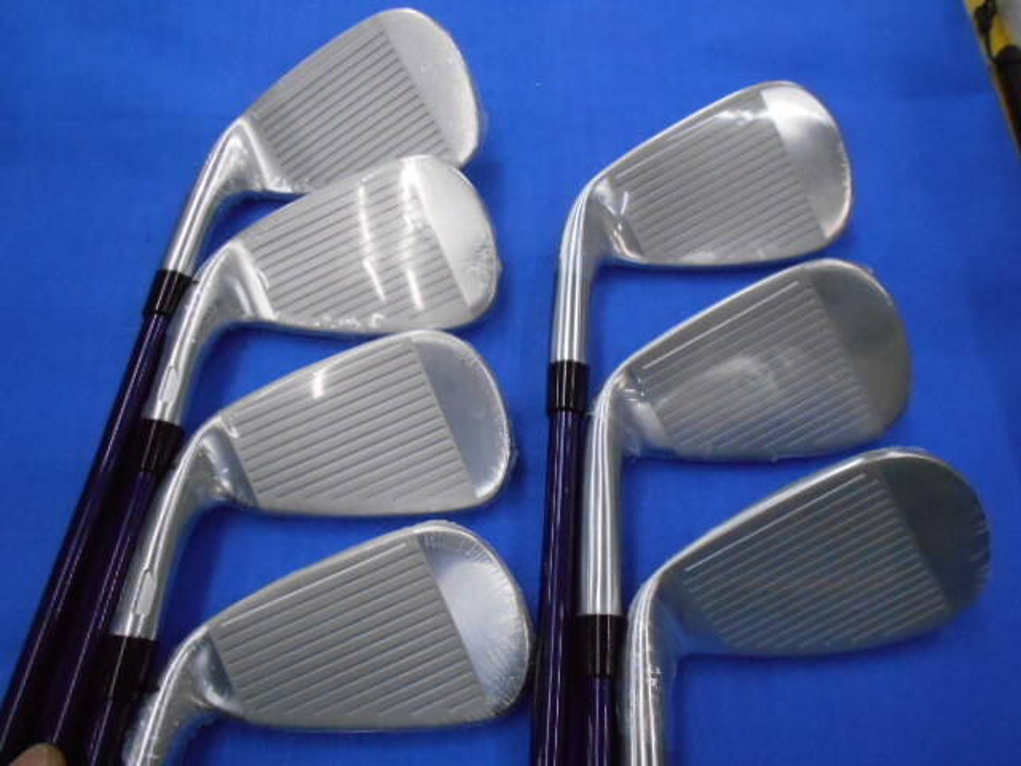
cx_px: 510
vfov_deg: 53.1
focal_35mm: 26
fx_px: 767
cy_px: 383
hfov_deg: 67.3
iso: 800
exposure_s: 1/200
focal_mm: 4.6
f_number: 3.2
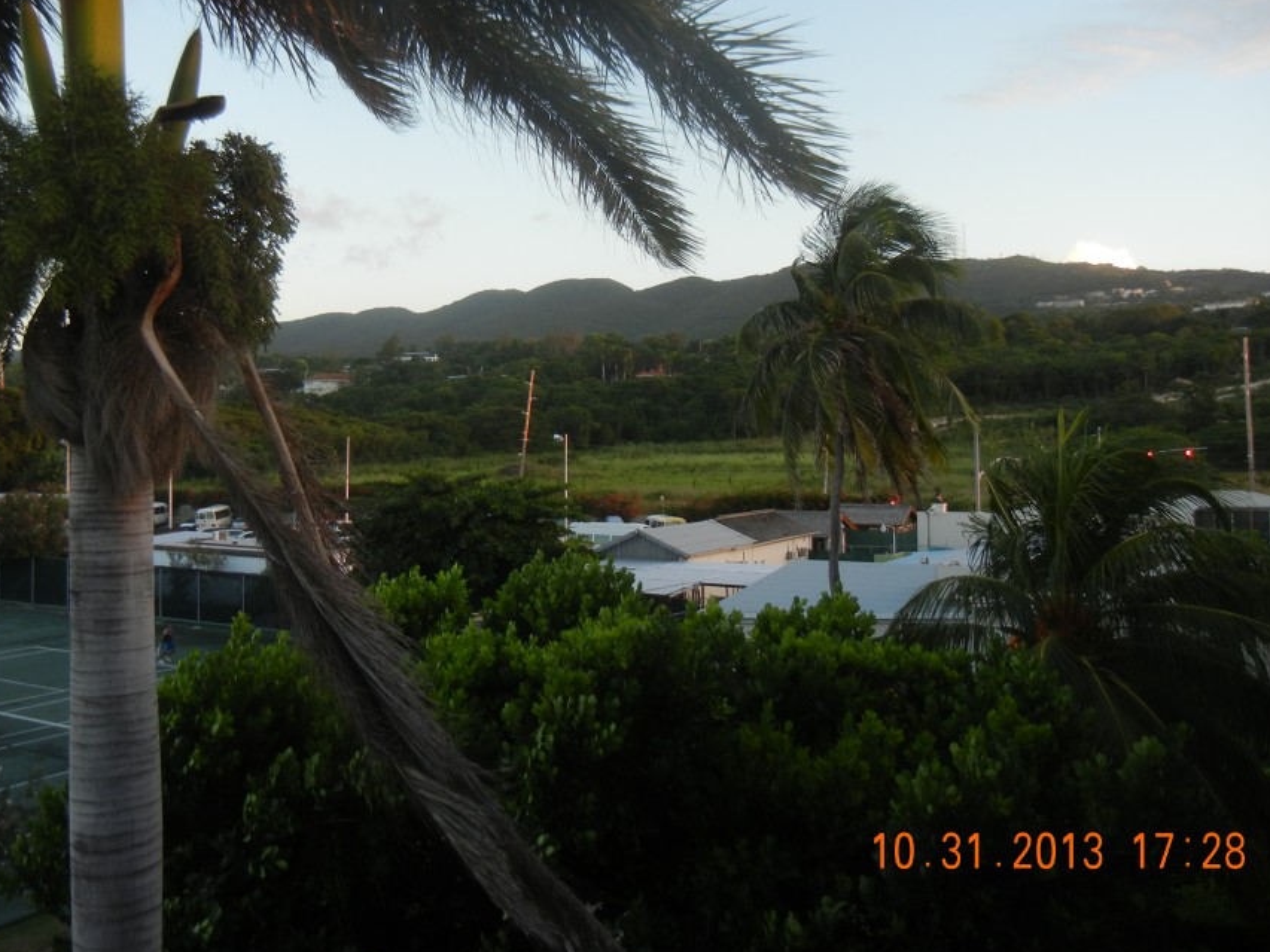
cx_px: 576
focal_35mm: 36
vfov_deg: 39.6
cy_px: 399
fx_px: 1321
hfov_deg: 51.3
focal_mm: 5.4
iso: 160
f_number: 3.5
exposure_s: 1/121
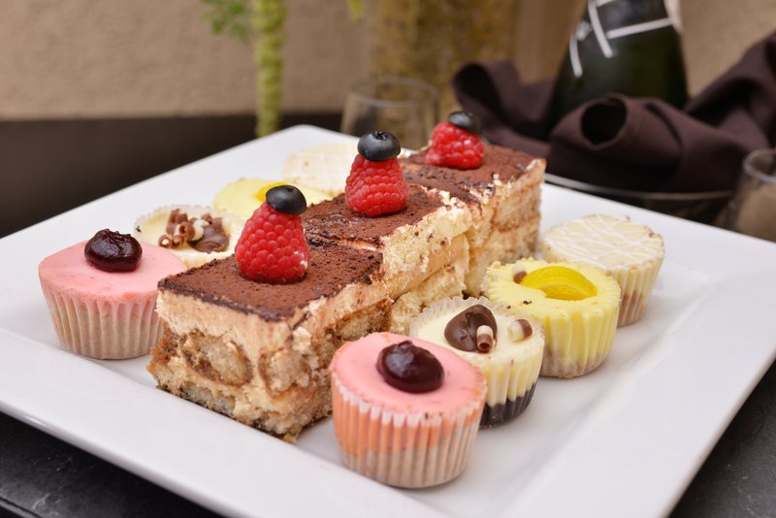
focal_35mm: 50
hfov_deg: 39.6
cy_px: 259
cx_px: 388
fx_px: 1078
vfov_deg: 27.0
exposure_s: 1/200
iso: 400
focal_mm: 50
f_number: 9
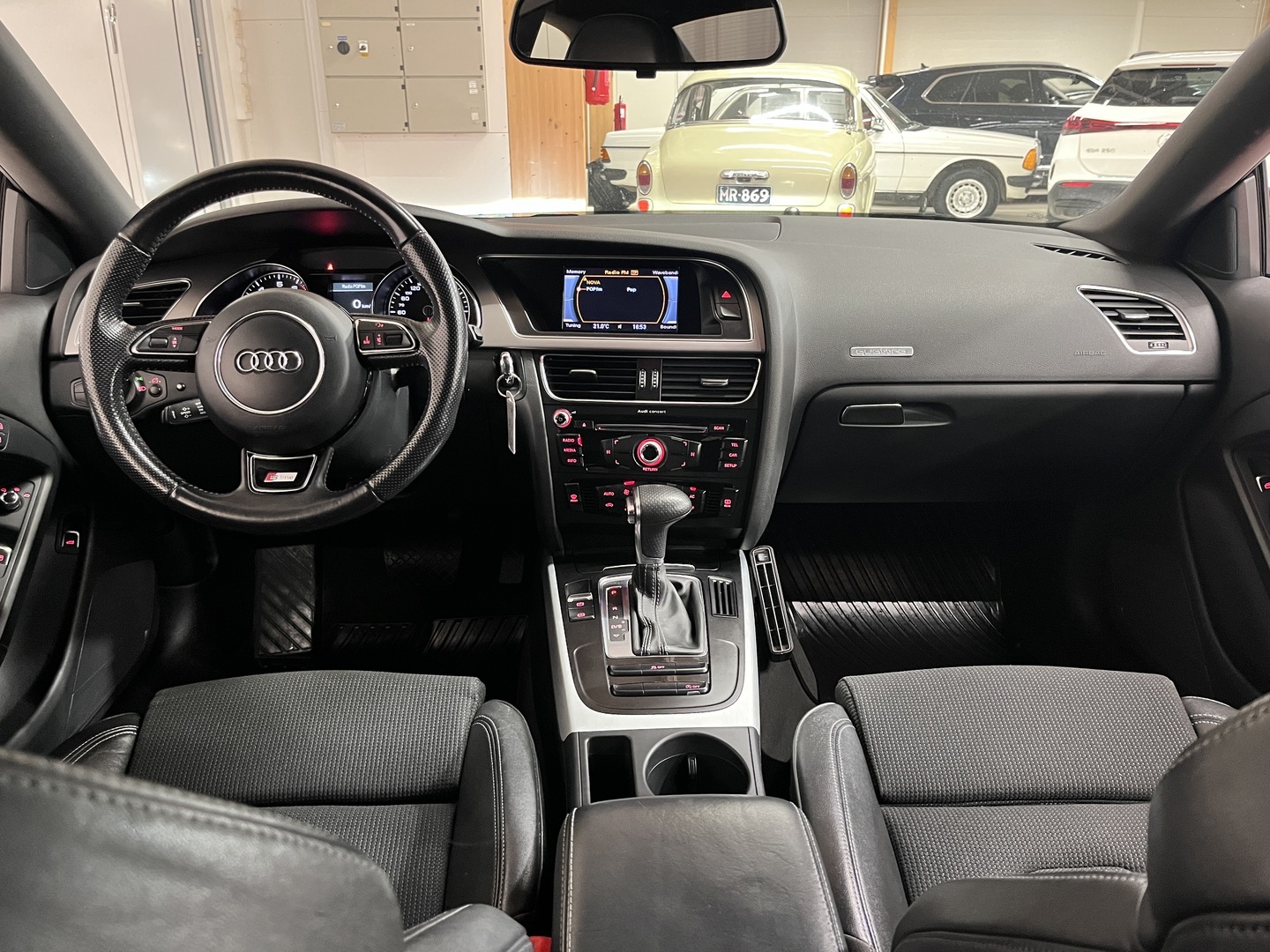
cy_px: 476
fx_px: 954
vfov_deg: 53.1
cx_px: 635
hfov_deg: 67.3
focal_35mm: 26
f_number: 1.6
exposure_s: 1/40
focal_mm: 5.1
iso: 640
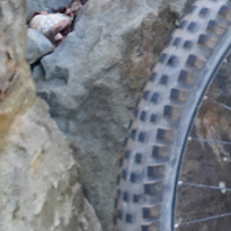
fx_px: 1684
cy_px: -9
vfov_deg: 7.8
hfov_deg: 7.4
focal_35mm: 223
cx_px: 528
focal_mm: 30
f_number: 4
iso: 800
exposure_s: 1/60
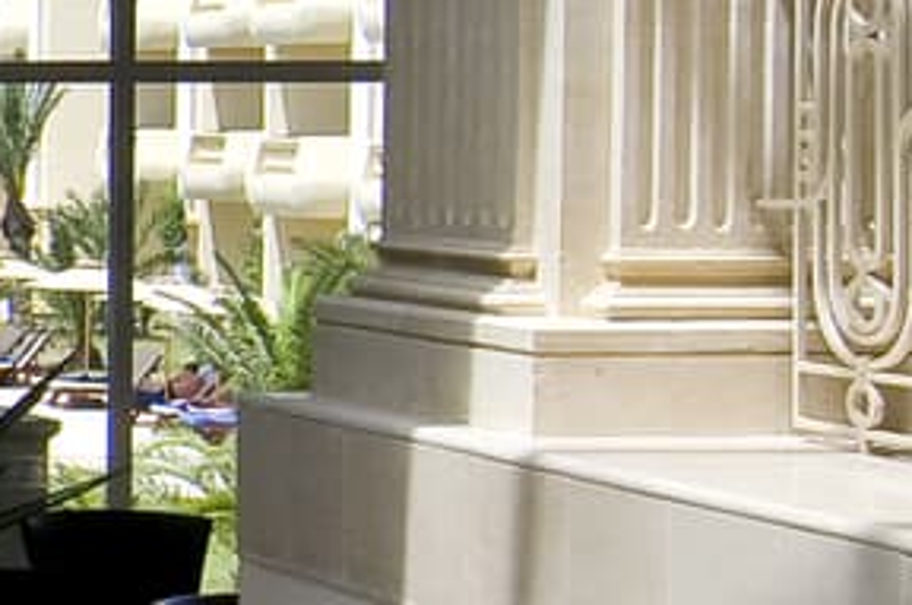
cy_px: 580
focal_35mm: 125
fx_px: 3161
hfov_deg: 12.4
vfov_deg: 10.8
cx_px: -1381
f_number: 13
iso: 200
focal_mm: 12
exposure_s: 1/100
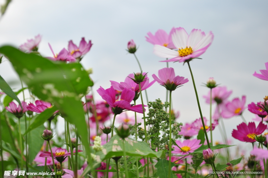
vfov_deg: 19.7
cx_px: 134
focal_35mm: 69
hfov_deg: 29.3
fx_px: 513
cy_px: 89
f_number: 5.6
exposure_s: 1/100
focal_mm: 46
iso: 200
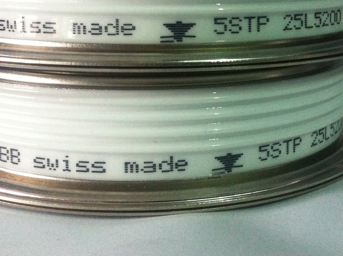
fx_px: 643
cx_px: 203
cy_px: 25
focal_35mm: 65
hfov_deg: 29.8
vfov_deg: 22.0
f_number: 2.8
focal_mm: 3.85
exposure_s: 1/15
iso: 250
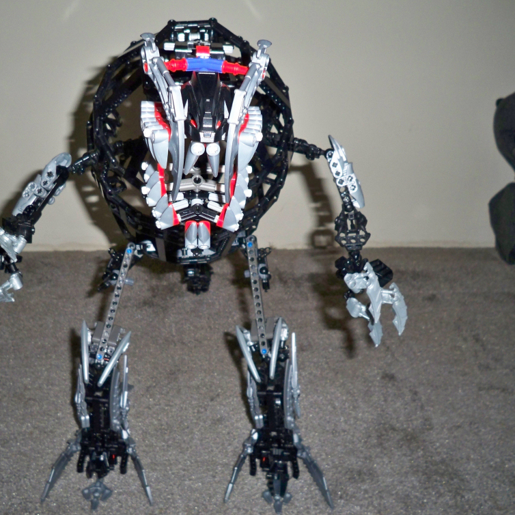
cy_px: 258
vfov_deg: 40.0
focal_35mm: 42
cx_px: 217
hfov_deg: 39.9
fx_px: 707
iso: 200
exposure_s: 1/60
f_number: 3.1
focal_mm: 6.3
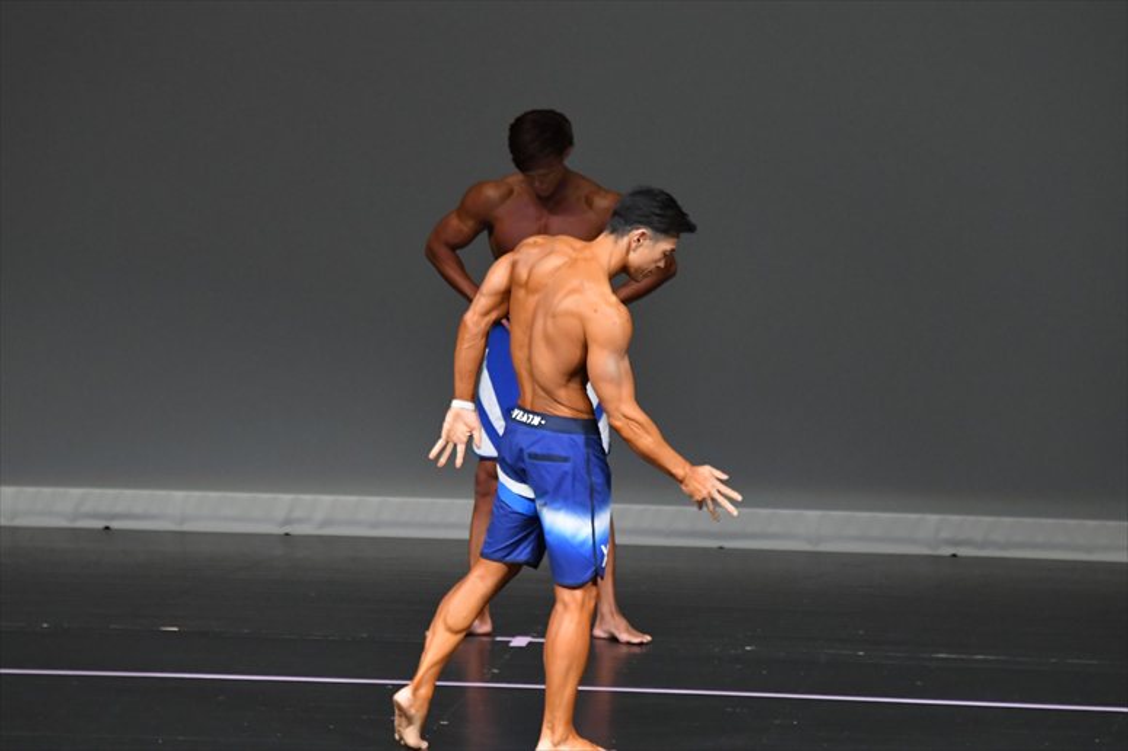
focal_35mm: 315
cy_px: 376
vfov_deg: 4.4
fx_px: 9865
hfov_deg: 6.5
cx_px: 564
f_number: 5.6
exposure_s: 1/400
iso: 4000
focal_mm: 210
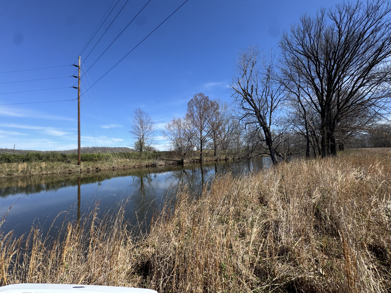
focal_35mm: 14
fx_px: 158
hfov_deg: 102.1
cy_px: 146
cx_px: 196
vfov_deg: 85.7
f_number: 2.2
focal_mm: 2.22
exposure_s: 1/1536
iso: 50
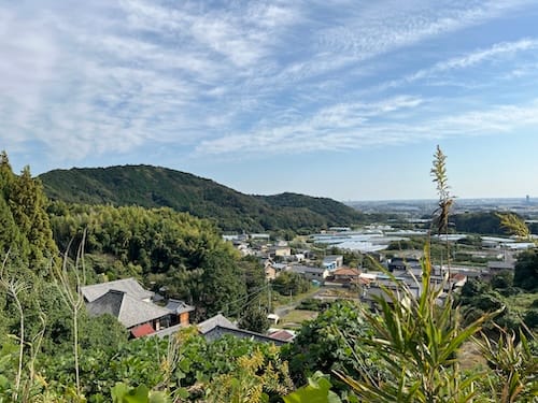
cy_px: 202
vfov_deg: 53.1
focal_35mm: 26
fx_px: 404
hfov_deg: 67.3
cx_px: 269
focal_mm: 5.7
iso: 50
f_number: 1.5
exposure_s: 1/4831
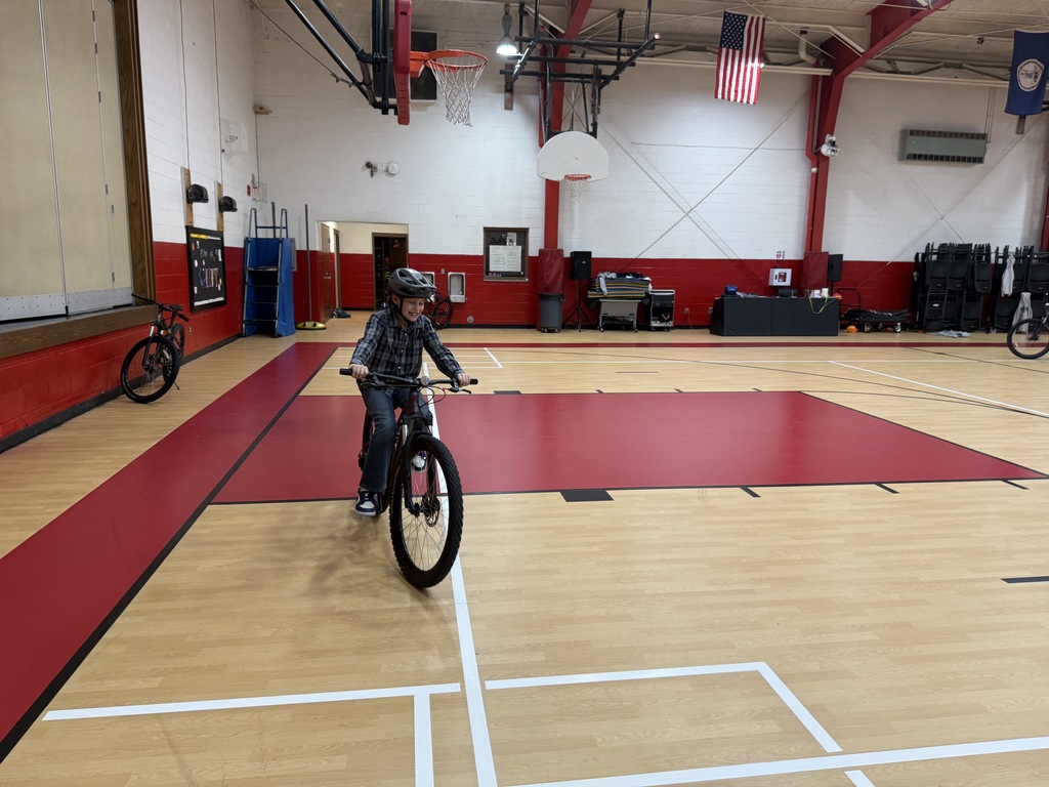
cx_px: 524
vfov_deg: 56.8
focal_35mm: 24
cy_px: 394
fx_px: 727
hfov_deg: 71.6
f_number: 1.78
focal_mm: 6.76
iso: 200
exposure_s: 1/120
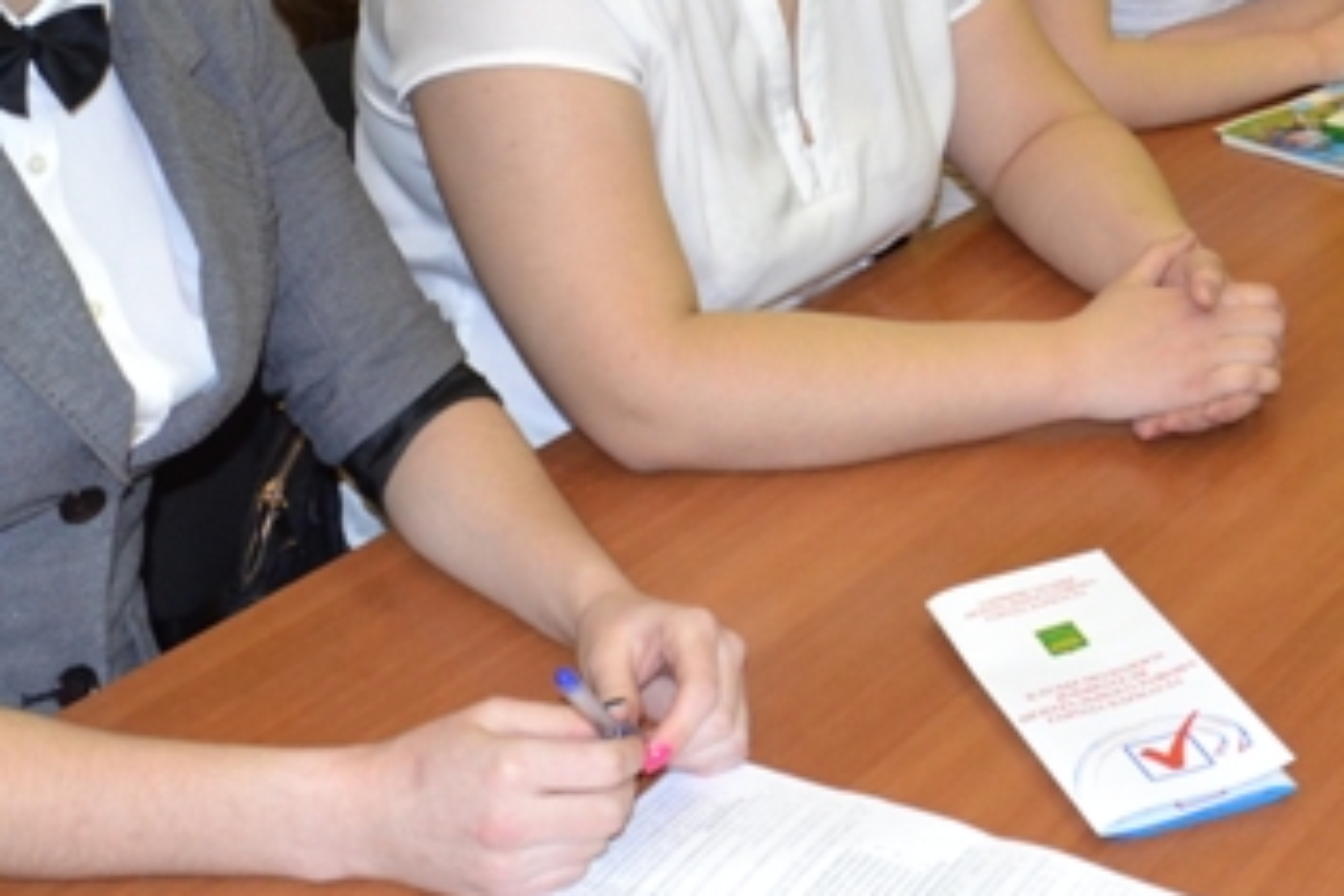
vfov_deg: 19.2
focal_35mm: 68
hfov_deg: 29.0
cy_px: -91
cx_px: 1065
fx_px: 2538
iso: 1600
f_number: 5.6
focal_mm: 18
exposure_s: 1/60
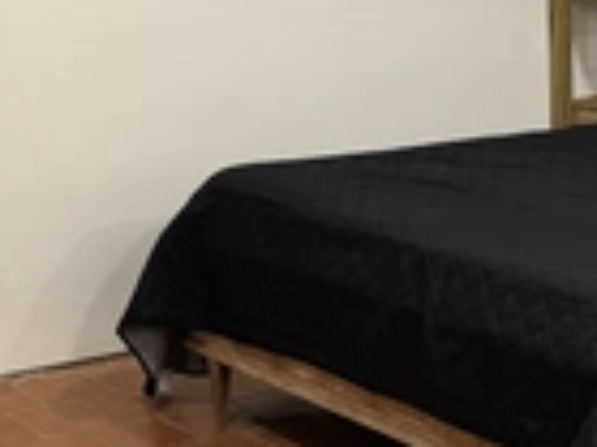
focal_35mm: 76
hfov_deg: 24.1
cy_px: 82
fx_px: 1310
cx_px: -47
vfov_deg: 19.1
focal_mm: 6.76
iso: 160
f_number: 1.78
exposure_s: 1/50
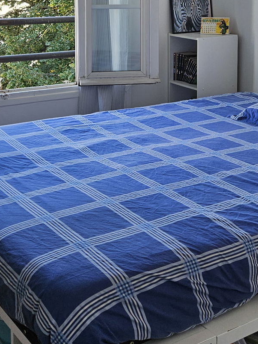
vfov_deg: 30.5
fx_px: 606
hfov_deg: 24.0
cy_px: 46
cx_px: 145
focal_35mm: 61
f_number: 1.8
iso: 50
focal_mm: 5.4
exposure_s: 1/191
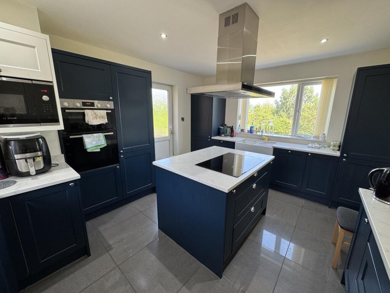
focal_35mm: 14
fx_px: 158
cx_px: 195
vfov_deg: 85.7
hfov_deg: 102.1
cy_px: 146
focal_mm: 2.22
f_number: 2.2
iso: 80
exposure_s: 1/100
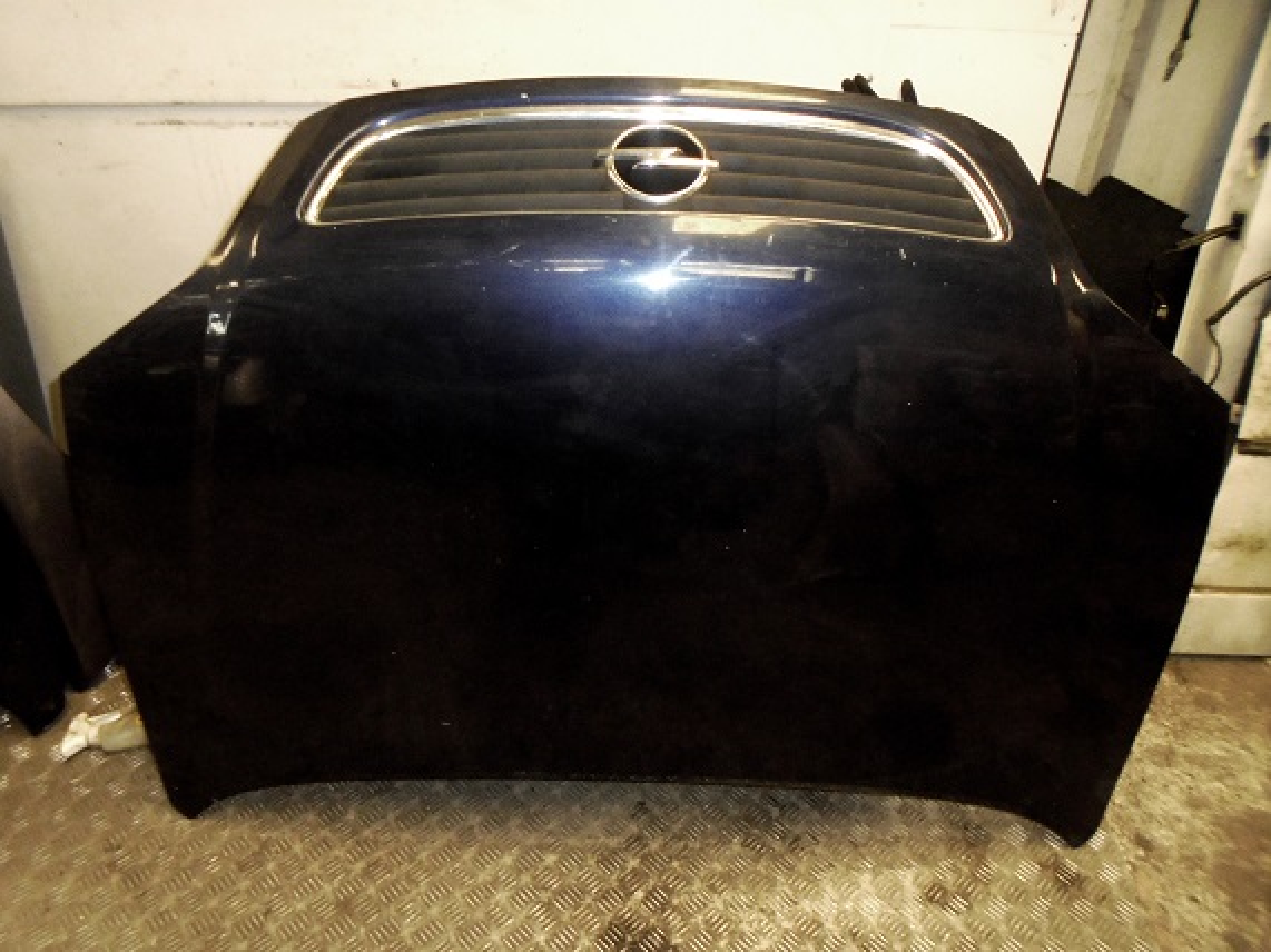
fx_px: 954
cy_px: 476
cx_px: 636
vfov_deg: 53.0
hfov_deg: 67.3
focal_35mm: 26
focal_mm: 4.6
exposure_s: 1/30
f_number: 3.5
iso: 200
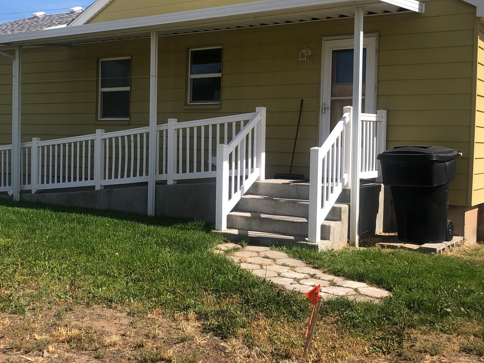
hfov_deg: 39.8
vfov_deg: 30.8
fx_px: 657
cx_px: 152
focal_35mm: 47
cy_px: 151
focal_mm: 3.99
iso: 20
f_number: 1.8
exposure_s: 1/1869
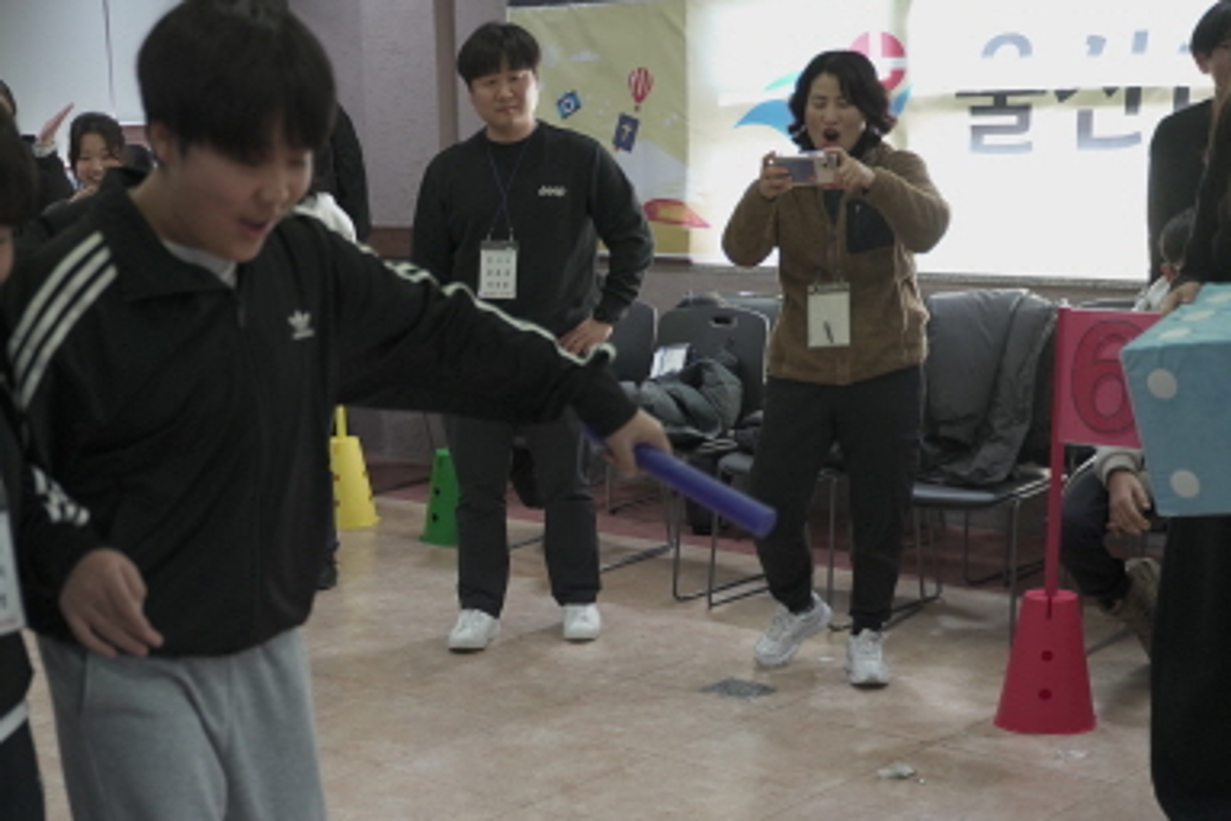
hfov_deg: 31.9
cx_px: 346
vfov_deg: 21.6
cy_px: 681
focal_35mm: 62
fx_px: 2120
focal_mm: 34
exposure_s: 1/500
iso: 1600
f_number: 2.8
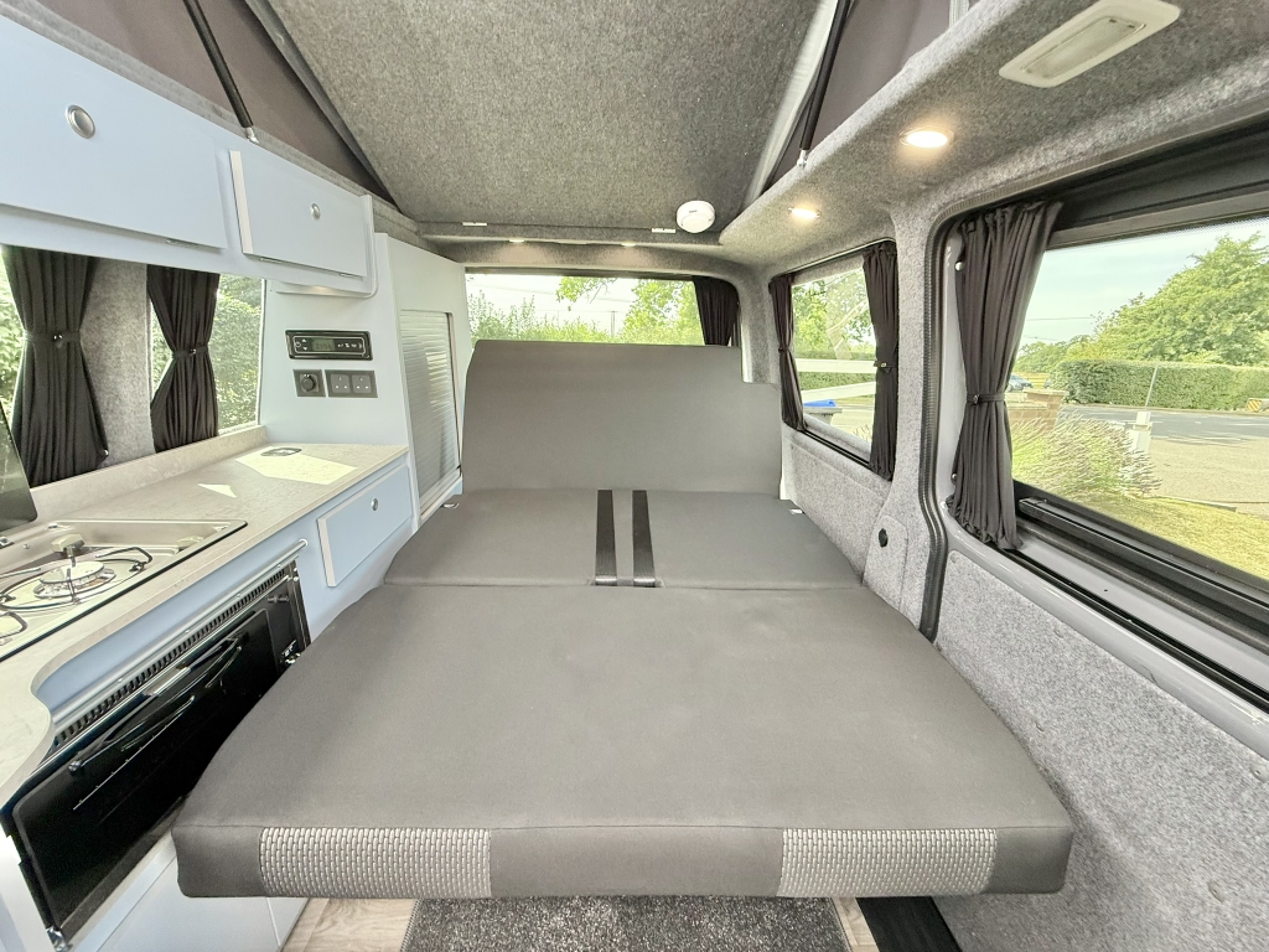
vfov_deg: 85.7
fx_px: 513
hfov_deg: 102.1
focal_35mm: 14
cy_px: 476
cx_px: 634
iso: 320
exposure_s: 1/99
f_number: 2.2
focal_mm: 2.22
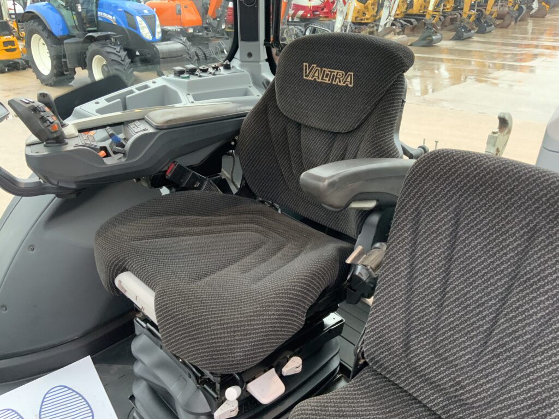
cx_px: 280
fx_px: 468
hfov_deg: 61.7
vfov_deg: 48.2
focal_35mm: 29
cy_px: 210
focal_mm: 3
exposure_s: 1/60
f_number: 1.8
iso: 200
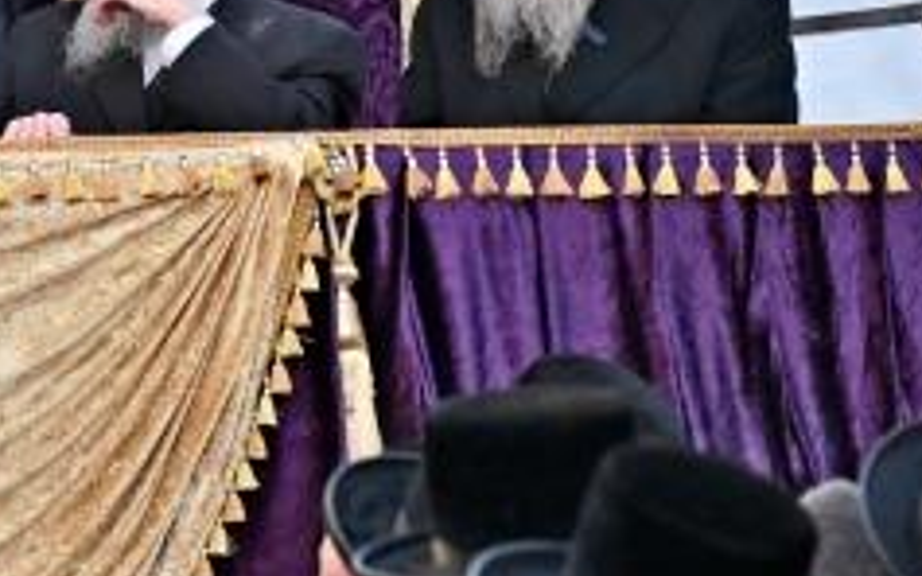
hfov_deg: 4.0
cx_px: -980
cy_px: -603
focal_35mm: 520
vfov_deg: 2.5
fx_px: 13063
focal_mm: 79
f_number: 4
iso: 80
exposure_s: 1/200
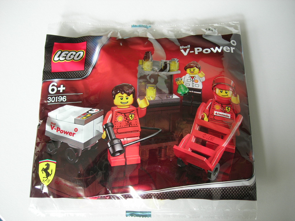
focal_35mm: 38
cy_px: 110
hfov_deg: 49.0
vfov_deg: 37.7
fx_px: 324
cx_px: 148
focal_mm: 7.8
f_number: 2.8
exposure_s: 1/10.1
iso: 64
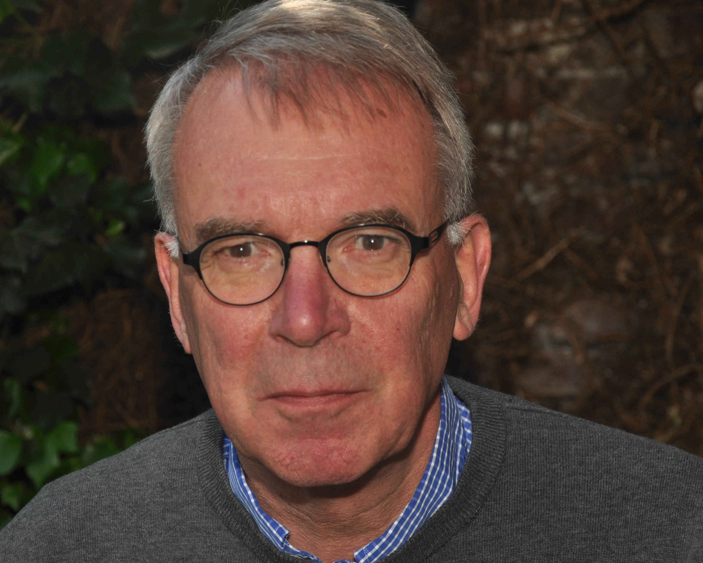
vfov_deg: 13.4
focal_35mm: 115
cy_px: 277
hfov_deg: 16.7
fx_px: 2393
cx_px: 294
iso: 200
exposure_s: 1/1000
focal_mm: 58
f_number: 5.6
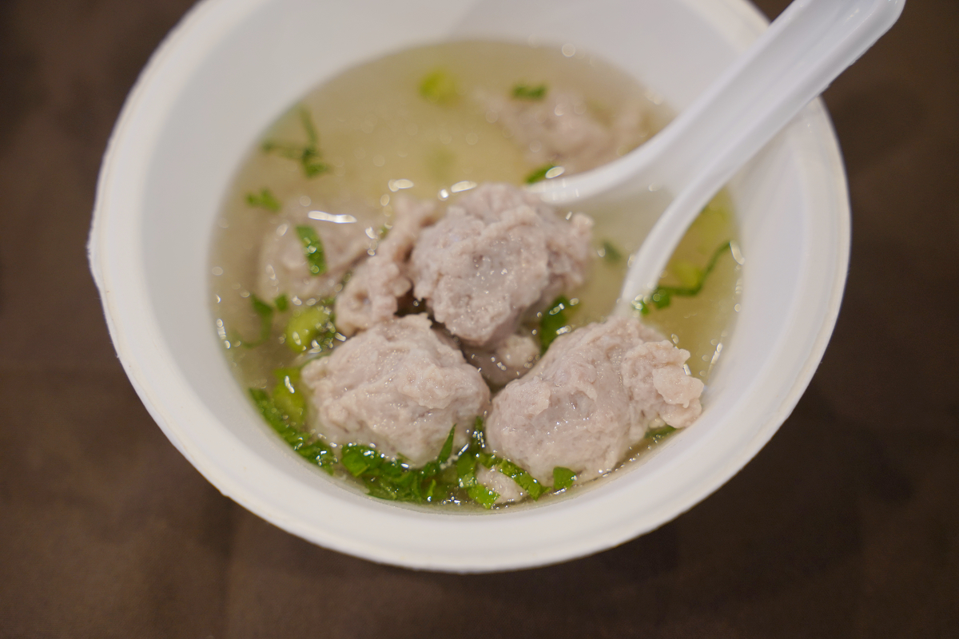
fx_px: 1998
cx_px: 480
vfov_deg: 18.2
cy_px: 320
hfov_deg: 27.0
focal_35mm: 75
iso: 500
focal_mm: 75
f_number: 4
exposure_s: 1/80
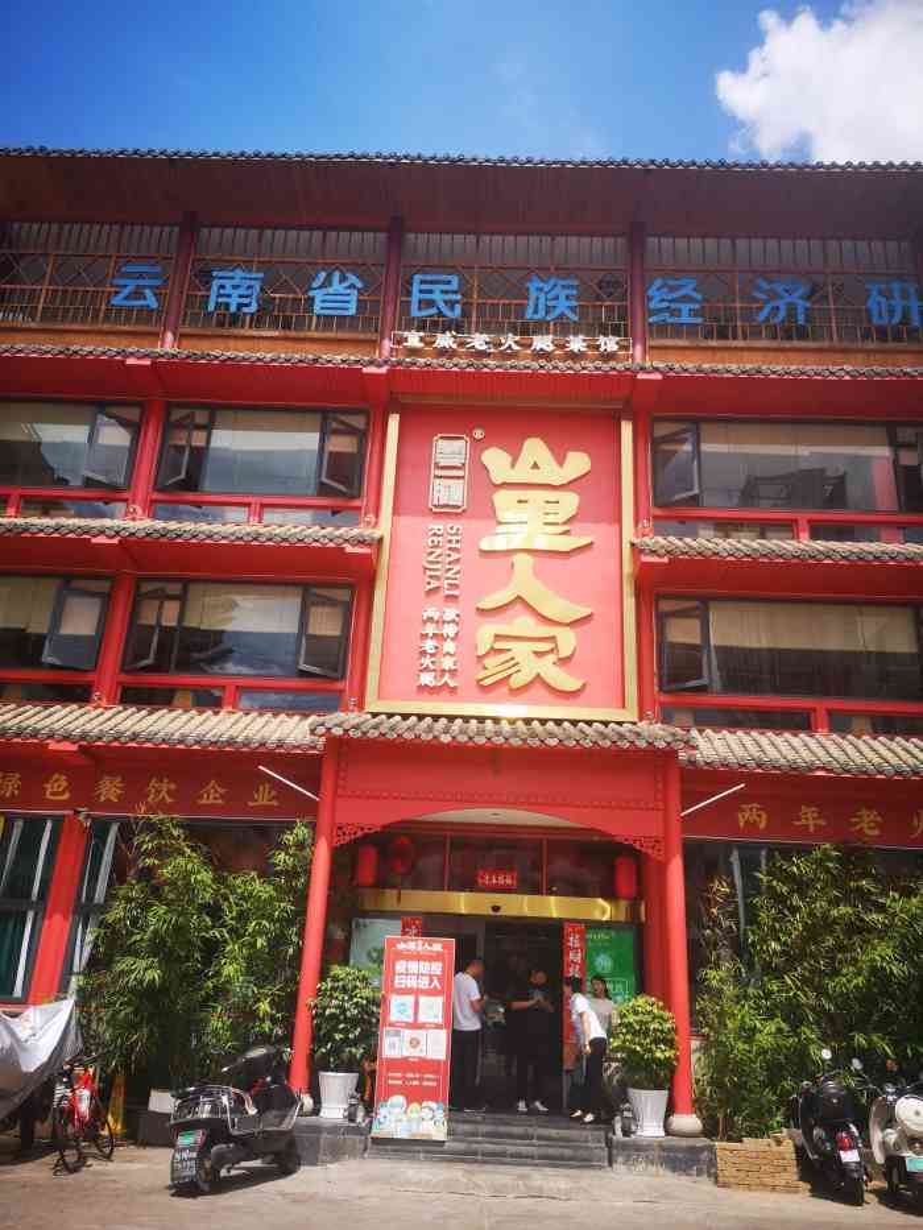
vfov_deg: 65.3
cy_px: 615
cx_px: 462
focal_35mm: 27
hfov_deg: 51.4
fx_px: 960
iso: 50
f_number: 1.8
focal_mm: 3.95
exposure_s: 1/2000
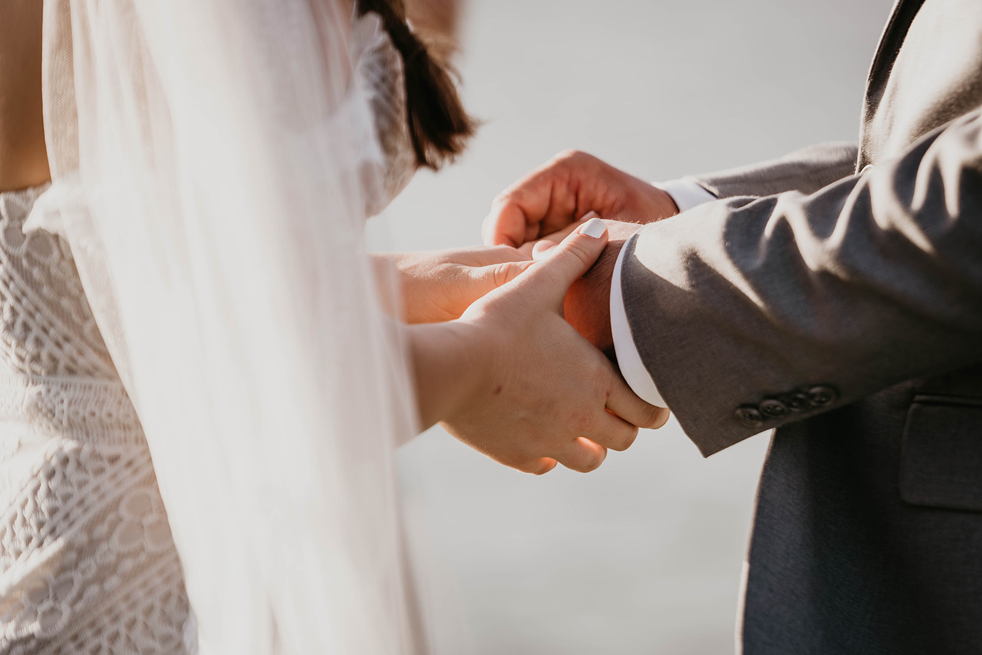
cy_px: 328
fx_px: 5401
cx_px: 491
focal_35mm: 198
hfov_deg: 10.4
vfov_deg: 6.9
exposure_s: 1/500
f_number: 3.5
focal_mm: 198
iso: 125
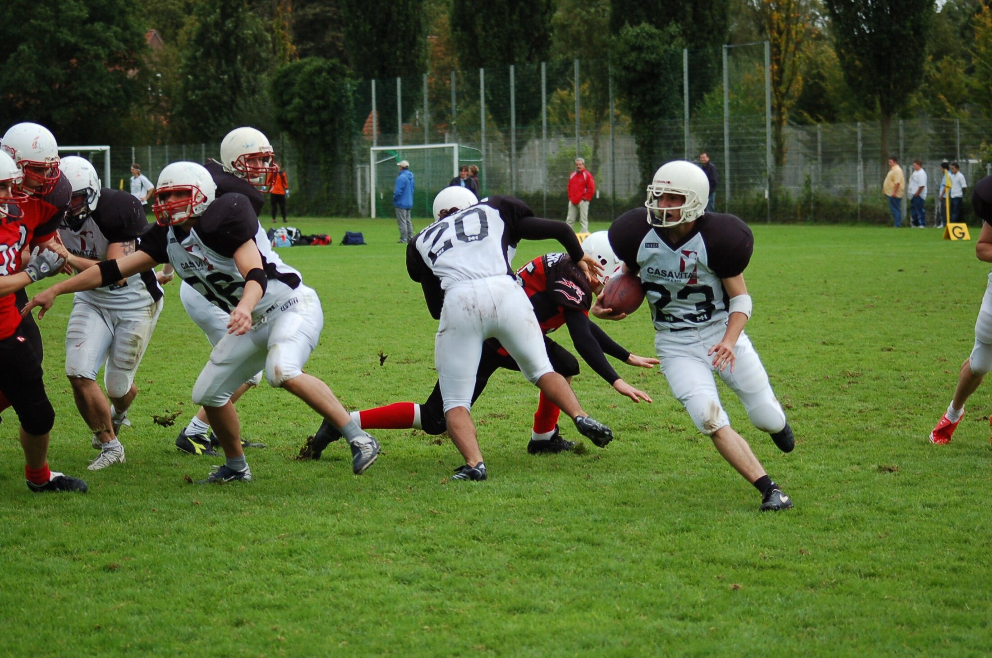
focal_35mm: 105
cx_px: 496
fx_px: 2888
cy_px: 329
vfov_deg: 13.0
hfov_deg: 19.5
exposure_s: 1/800
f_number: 4
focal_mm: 70
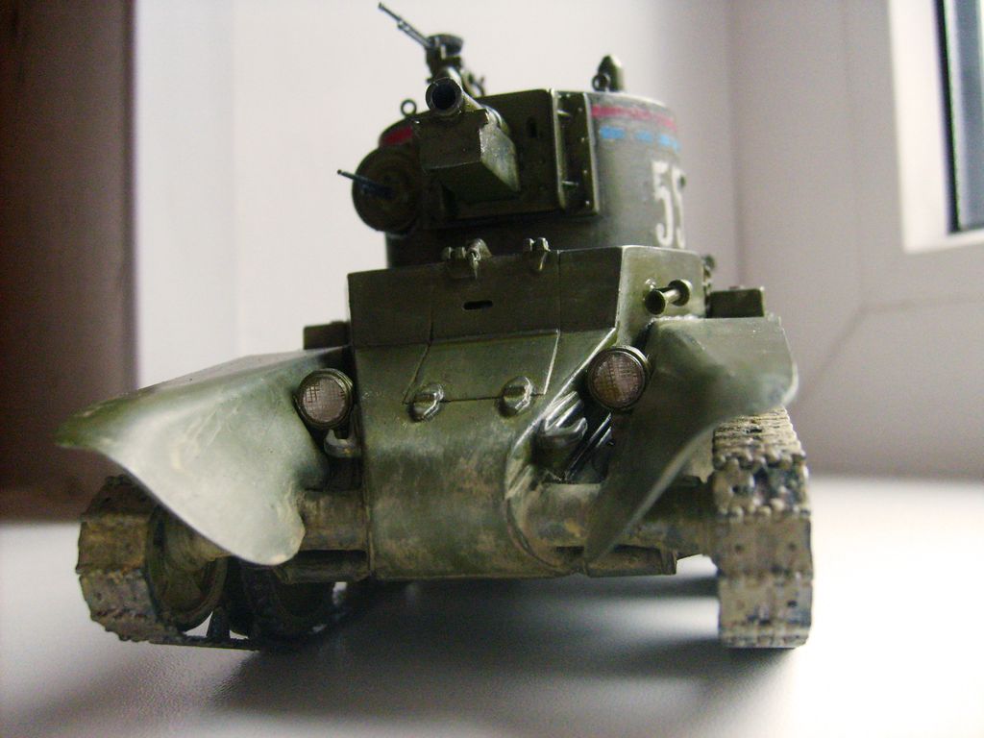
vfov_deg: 40.7
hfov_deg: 52.6
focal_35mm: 35
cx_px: 492
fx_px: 995
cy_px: 369
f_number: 2.8
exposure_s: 1/45
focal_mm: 5.8
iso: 200
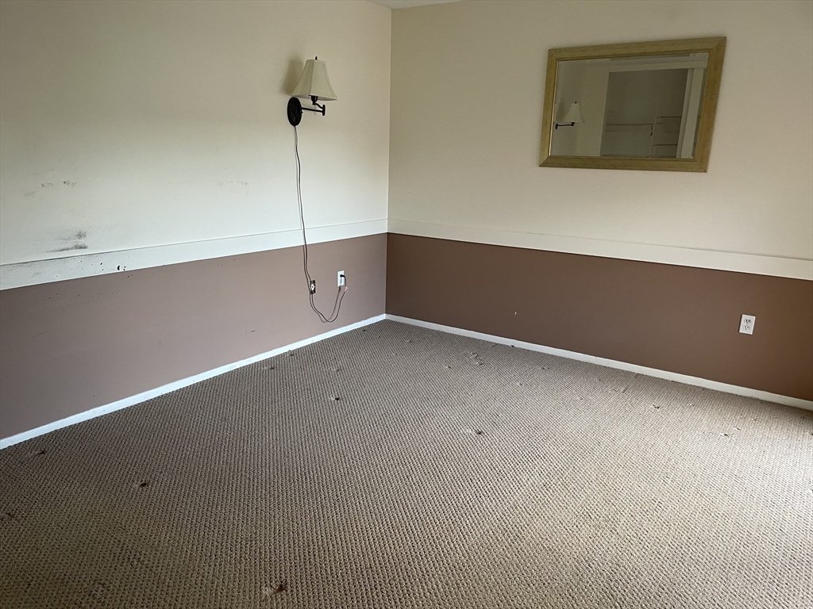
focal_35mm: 26
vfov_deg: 53.1
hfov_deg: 67.3
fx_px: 611
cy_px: 304
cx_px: 406
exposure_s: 1/60
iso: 100
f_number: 1.6
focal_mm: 4.2
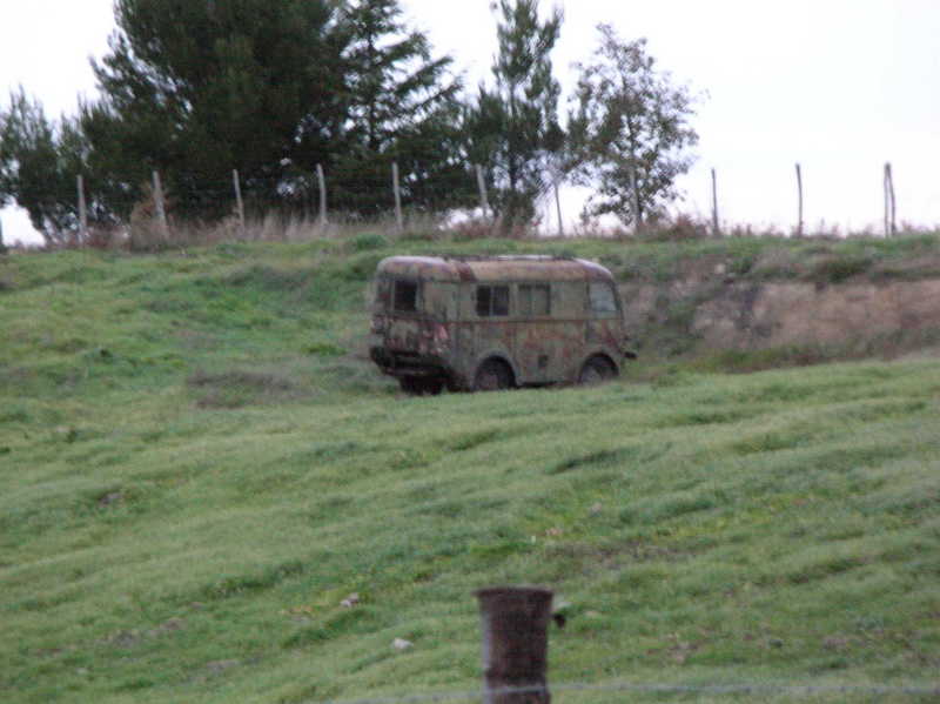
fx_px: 8223
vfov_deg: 4.9
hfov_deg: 6.5
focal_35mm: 303
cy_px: 352
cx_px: 470
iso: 300
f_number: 4.4
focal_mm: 50
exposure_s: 1/21.7
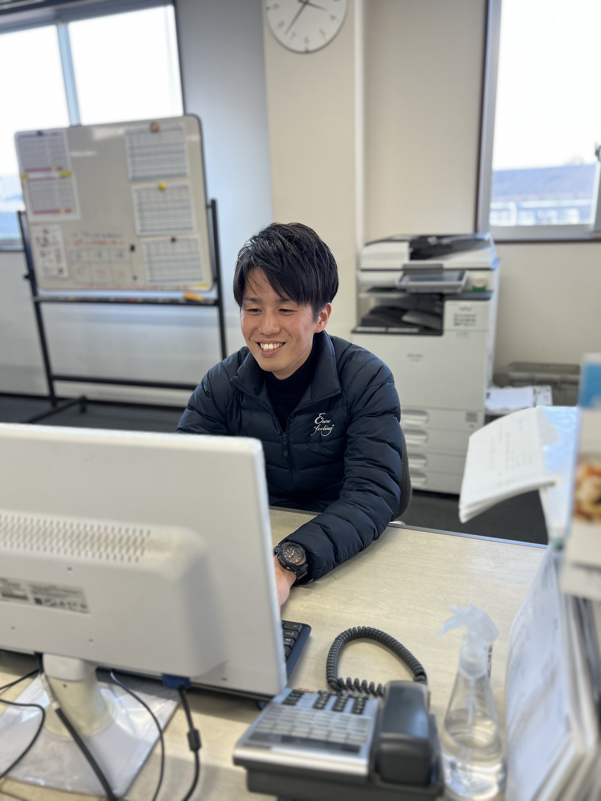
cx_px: 300
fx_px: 602
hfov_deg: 53.1
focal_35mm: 26
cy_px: 400
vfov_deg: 67.3
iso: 50
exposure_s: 1/120
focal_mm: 5.7
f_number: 1.5
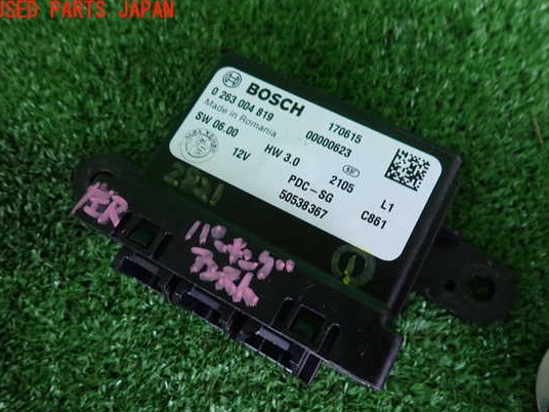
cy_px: 229
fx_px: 444
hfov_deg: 63.4
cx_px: 295
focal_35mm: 28
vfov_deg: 49.7
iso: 200
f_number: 2
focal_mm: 4.5
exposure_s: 1/30
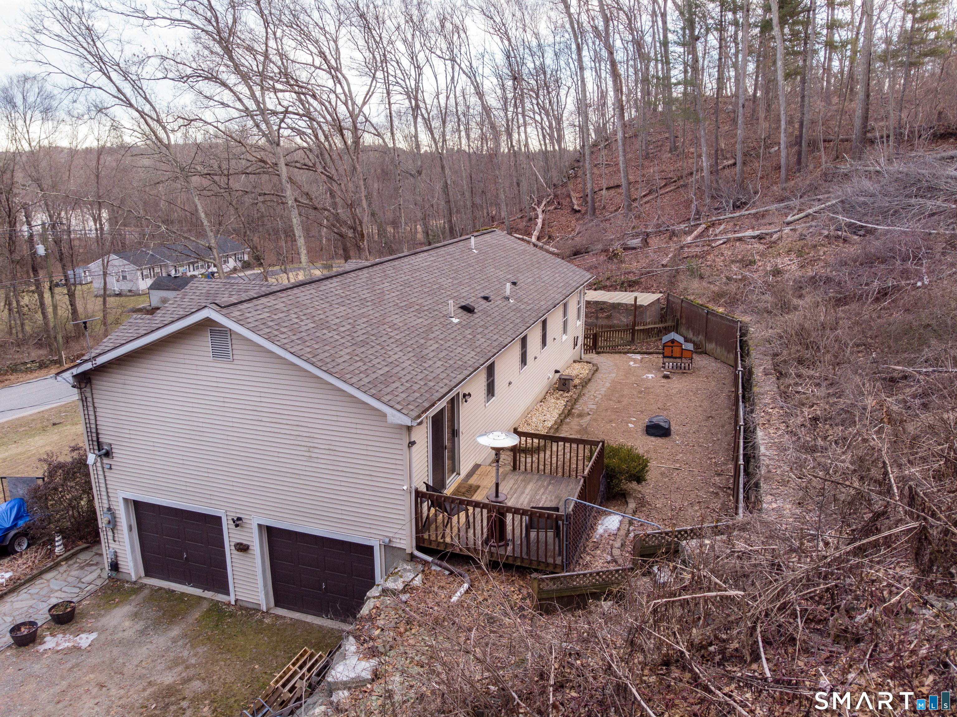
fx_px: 663
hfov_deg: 71.6
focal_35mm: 24
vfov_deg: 56.8
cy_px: 358
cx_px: 478
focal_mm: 4.5
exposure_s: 1/45
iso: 100
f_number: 2.8
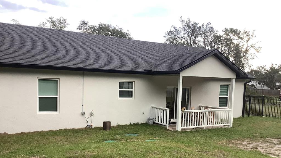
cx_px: 140
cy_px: 104
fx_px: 253
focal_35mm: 34
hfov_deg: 58.0
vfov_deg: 34.4
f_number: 2.4
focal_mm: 3.3
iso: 64
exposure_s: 1/60
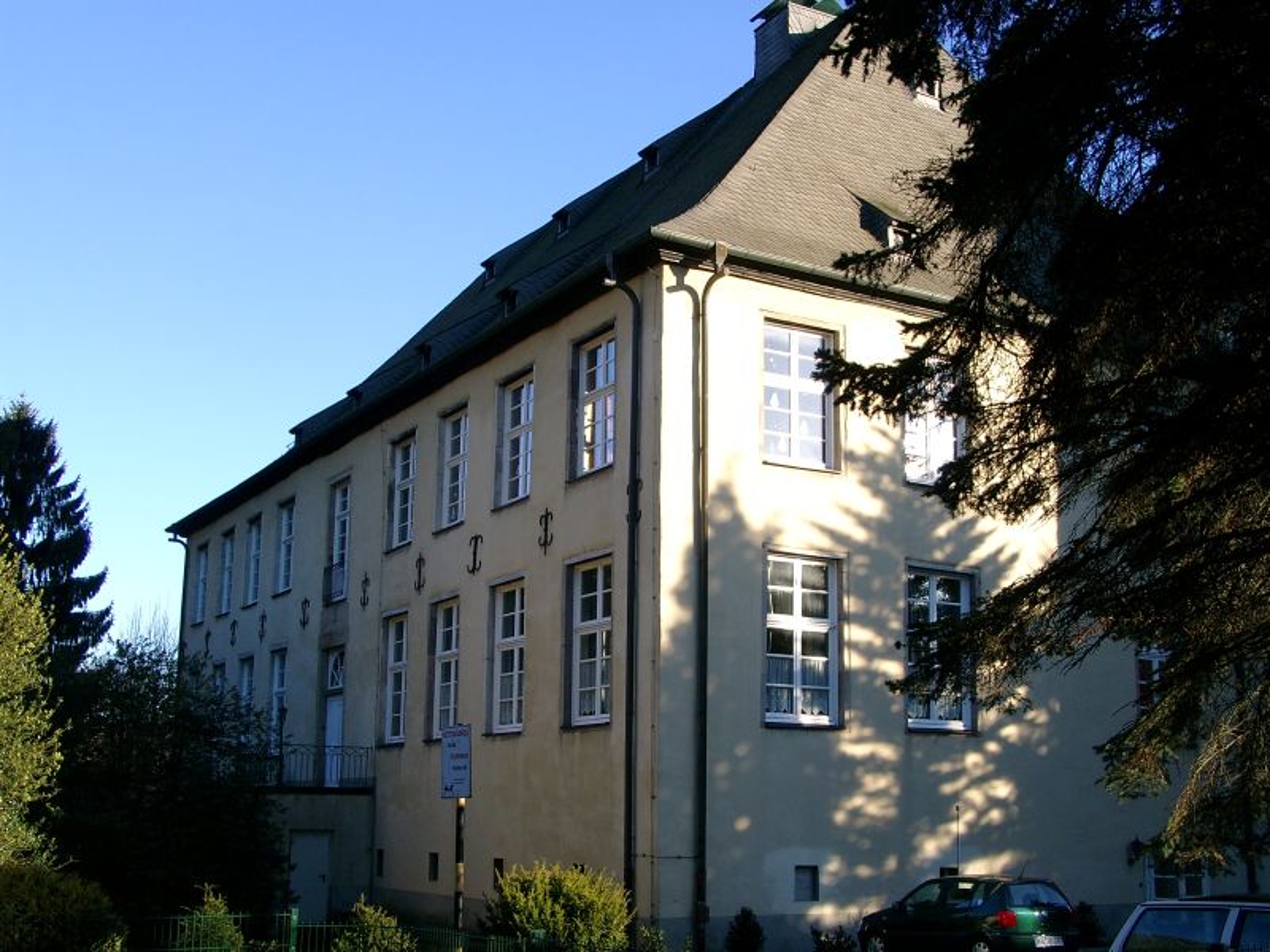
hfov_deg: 44.8
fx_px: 1541
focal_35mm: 42
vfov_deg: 34.3
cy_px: 476
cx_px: 635
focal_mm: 8.82
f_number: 4
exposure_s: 1/233
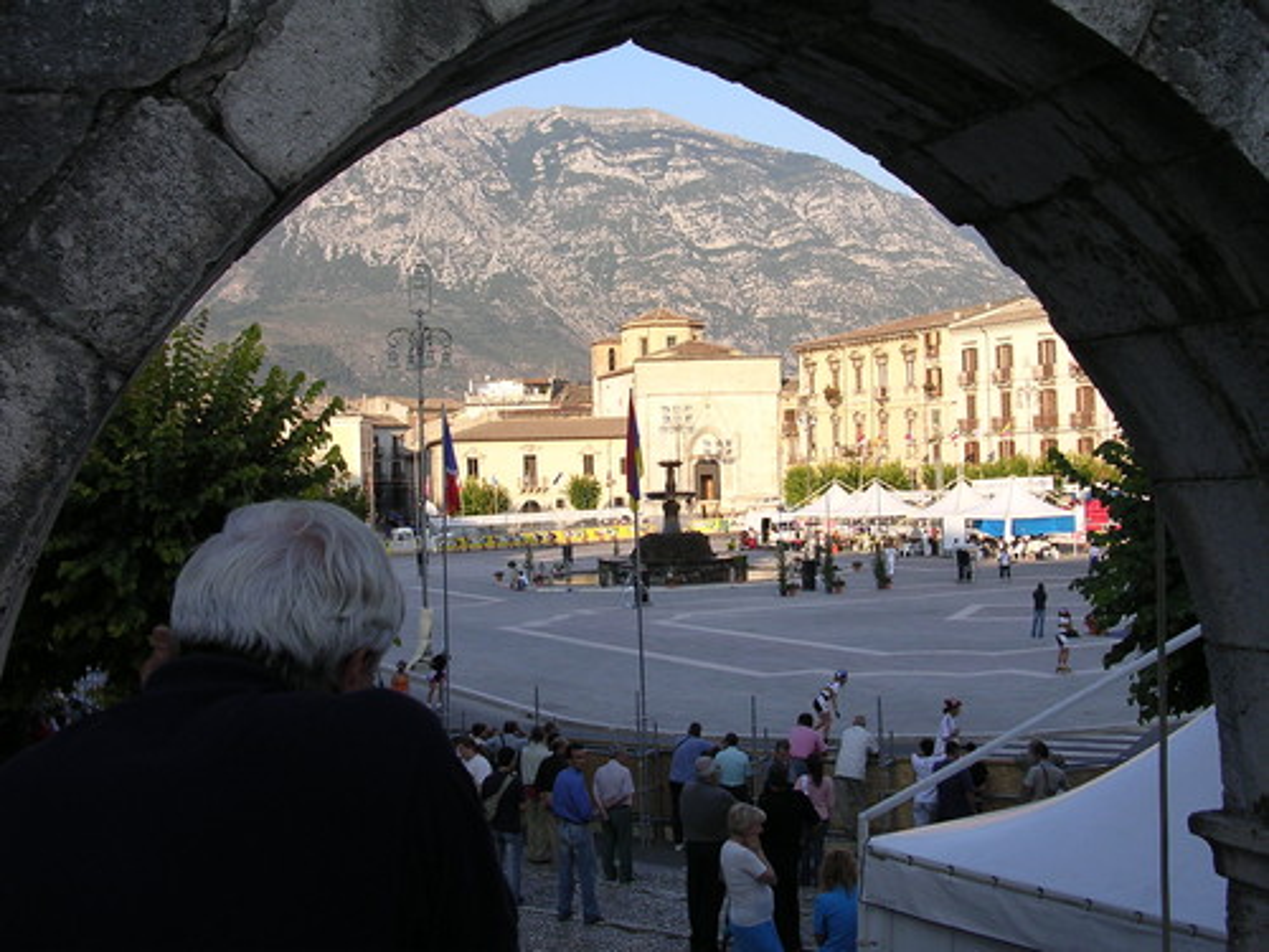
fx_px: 1576
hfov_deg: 43.9
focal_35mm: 43
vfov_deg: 33.6
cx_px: 634
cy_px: 476
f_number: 3
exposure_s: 1/484
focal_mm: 6.6
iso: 100
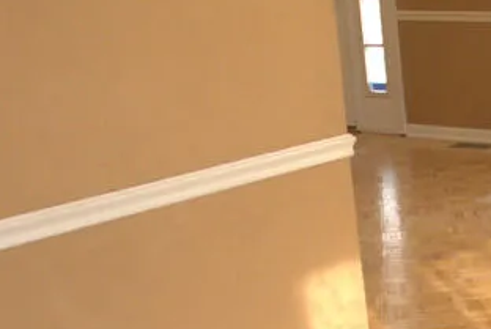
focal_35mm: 88
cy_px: 353
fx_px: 1202
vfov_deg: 15.2
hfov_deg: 20.7
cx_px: 668
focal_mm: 17
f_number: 5
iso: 1250
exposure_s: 1/50
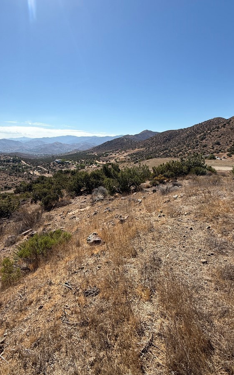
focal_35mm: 17
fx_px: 173
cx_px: 117
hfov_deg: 68.0
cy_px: 201
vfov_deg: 94.2
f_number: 2.2
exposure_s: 1/1901
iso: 50
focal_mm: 2.22
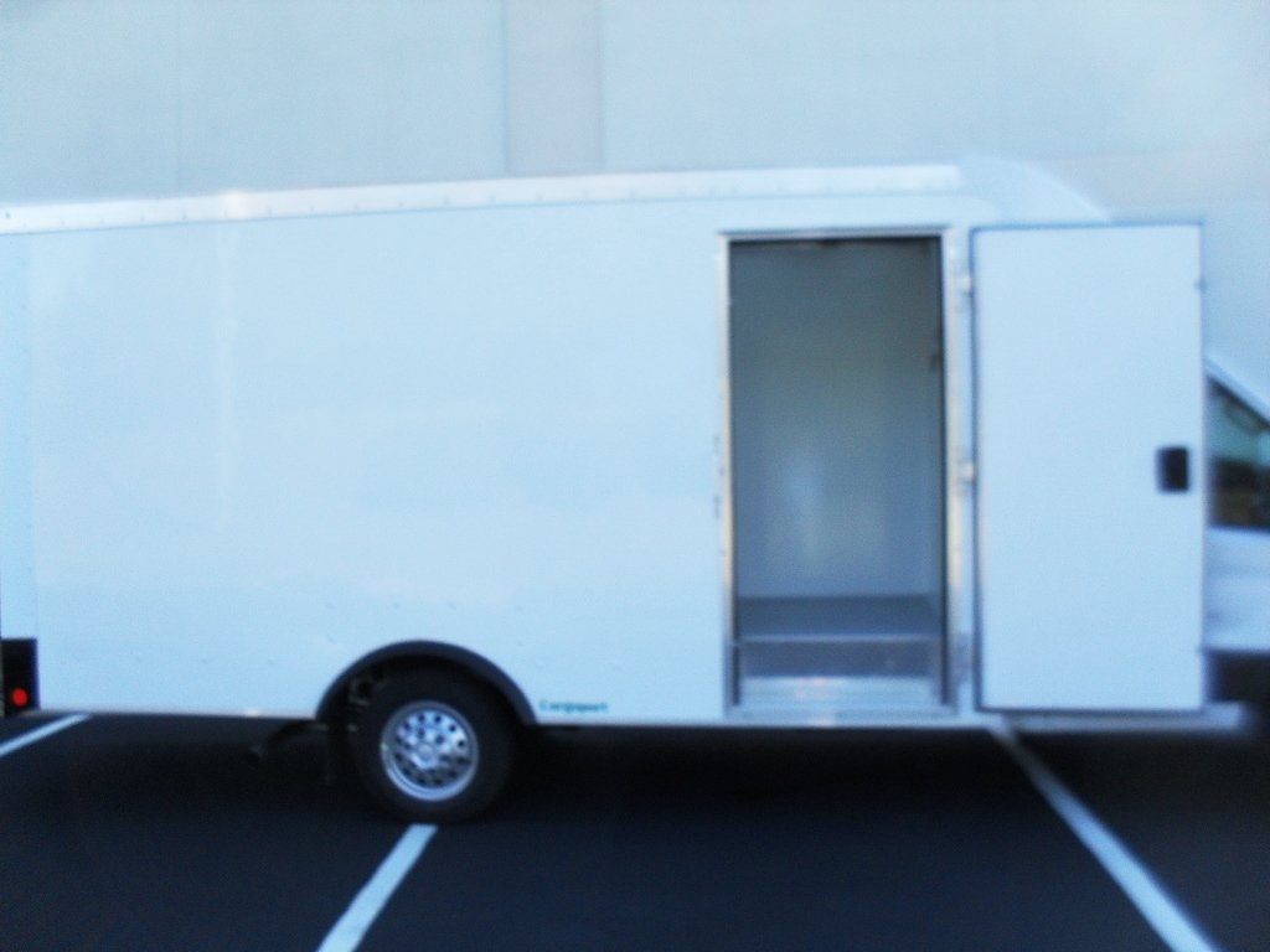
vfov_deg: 40.7
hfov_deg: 52.6
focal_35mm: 35
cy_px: 476
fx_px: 1284
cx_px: 635
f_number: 3.2
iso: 100
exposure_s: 1/350
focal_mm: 6.3
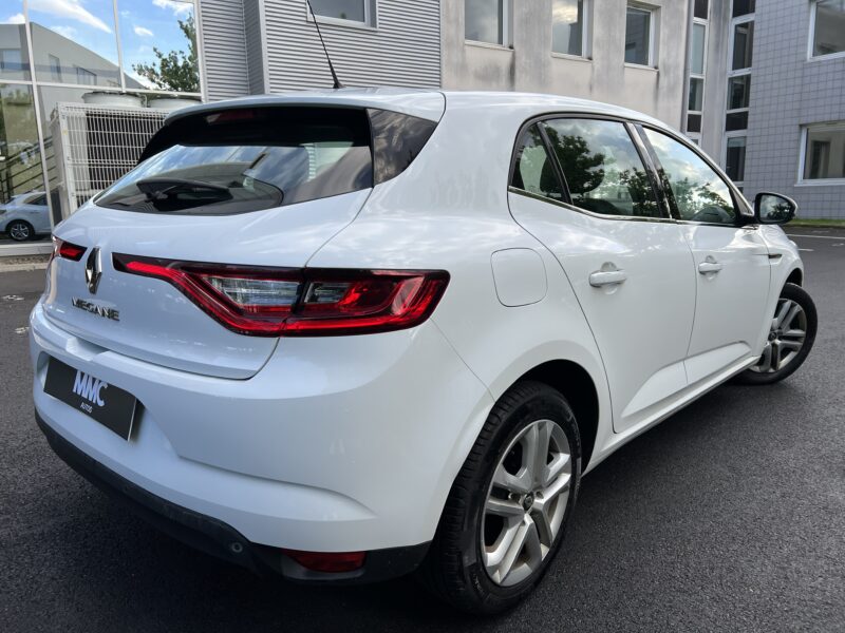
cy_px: 316
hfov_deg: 67.3
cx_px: 422
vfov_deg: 53.1
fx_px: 635
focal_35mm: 26
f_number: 1.5
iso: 50
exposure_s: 1/866
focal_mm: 5.7
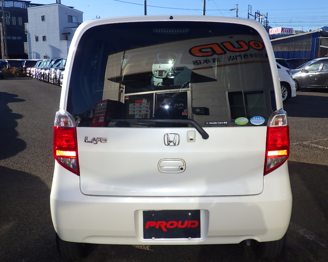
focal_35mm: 36
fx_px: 349
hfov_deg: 50.3
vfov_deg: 41.1
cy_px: 132
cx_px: 167
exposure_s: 1/640
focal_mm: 6.1
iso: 125
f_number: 4.6
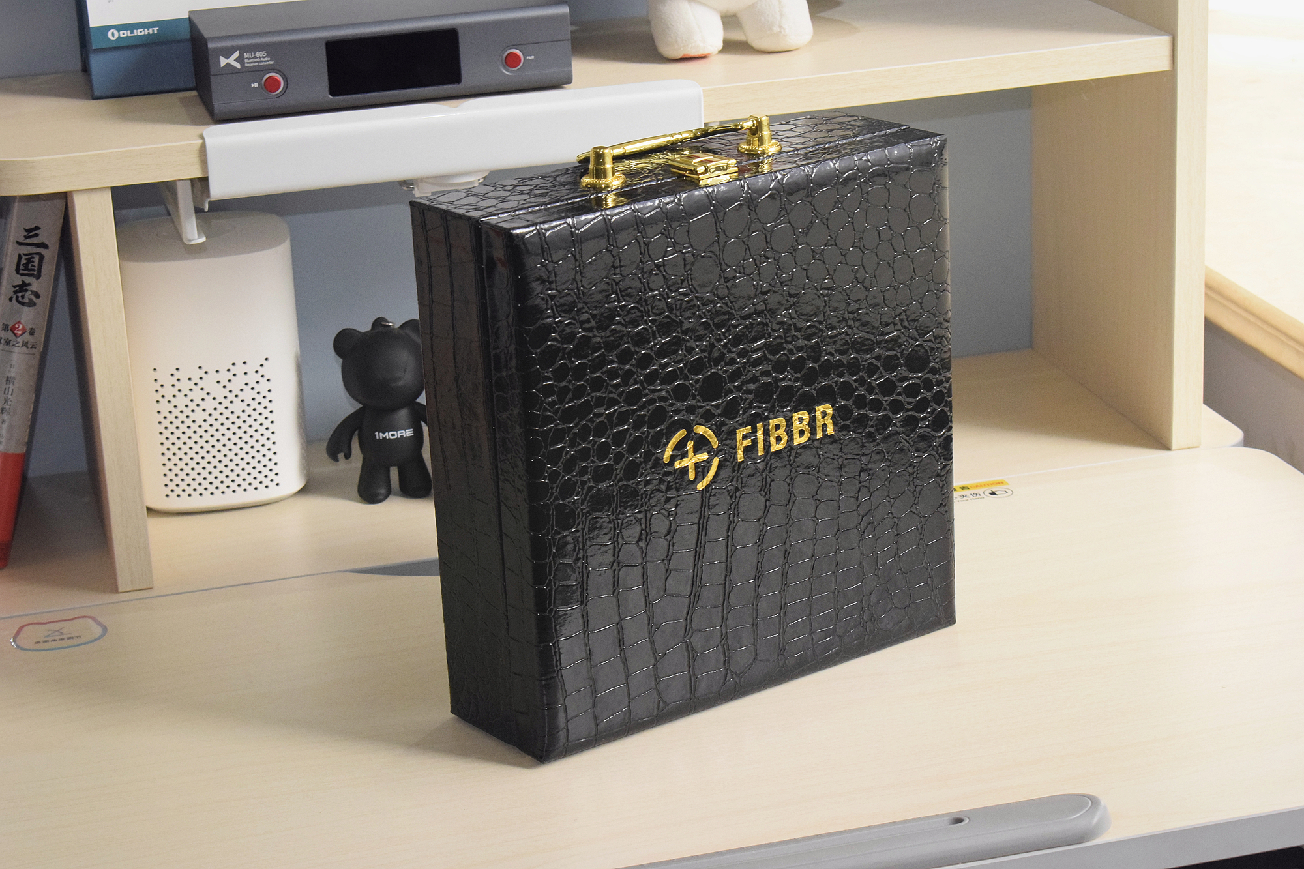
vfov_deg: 16.6
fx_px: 2988
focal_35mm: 82
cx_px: 652
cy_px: 434
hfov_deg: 24.6
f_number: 10
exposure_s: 1/200
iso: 3200
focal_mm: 55
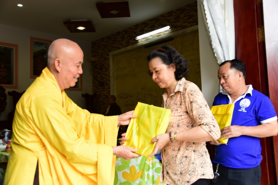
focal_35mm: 34
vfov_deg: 38.9
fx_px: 263
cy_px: 92
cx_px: 139
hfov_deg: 55.8
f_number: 5
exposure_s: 1/60
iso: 320
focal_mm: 34
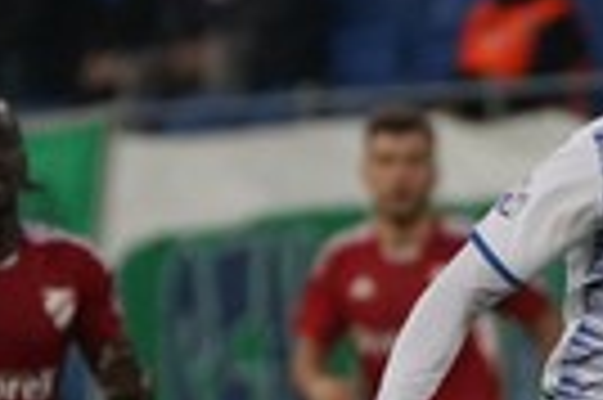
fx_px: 33442
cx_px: 518
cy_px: 838
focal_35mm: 1999
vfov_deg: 0.7
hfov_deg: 1.0
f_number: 5.6
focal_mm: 400
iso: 5000
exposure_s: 1/2000
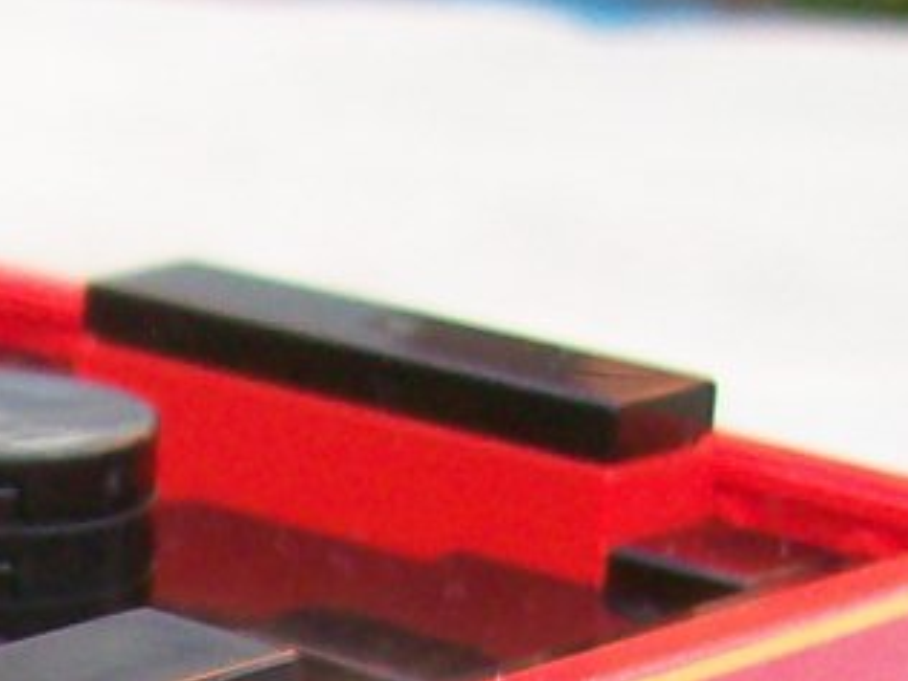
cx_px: -805
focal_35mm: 182
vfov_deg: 7.7
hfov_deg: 10.2
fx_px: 4774
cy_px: 1488
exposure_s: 1/68.2
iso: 80
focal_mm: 6
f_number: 2.7
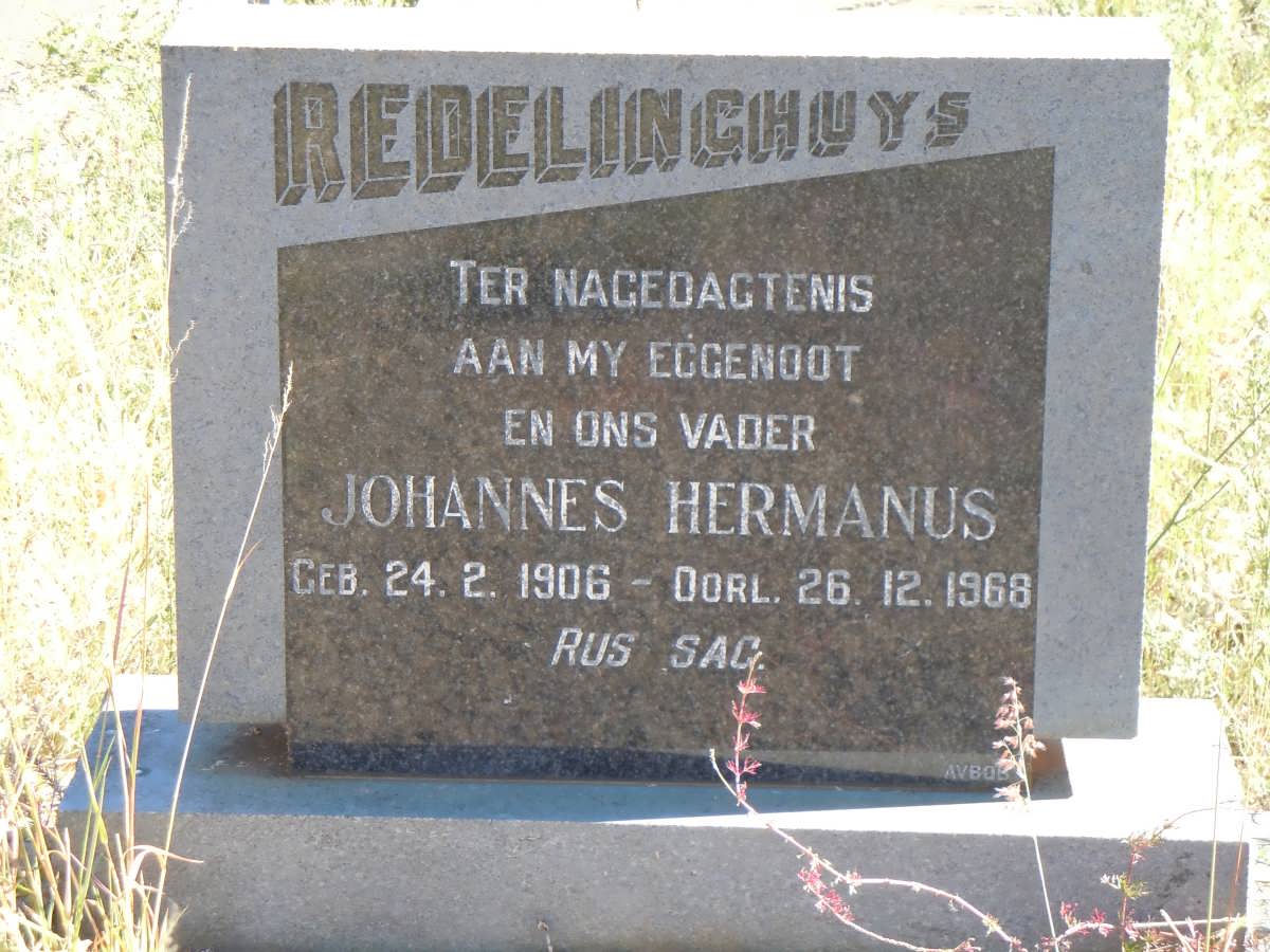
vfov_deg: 12.8
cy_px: 476
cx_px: 635
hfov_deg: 17.0
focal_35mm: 116
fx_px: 4256
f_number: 4.6
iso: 200
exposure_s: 1/125
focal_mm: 20.9
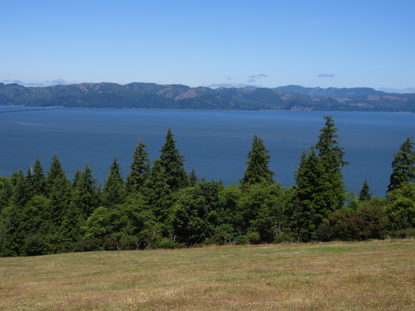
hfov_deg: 34.9
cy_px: 156
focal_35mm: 55
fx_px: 659
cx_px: 208
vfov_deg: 26.6
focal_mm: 9.8
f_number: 3.5
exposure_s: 1/1600
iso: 100
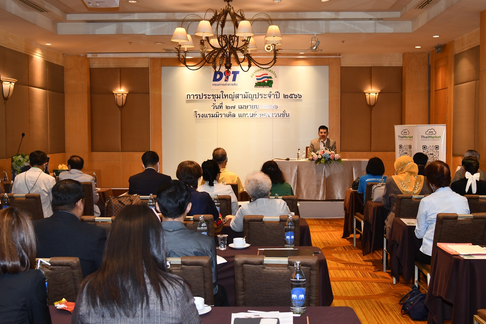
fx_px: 580
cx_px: 249
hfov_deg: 45.4
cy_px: 165
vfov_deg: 31.2
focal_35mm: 43
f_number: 4
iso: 450
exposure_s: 1/60
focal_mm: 27
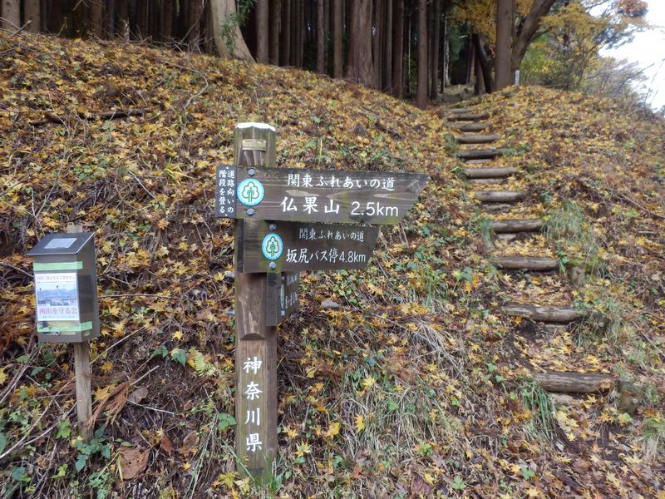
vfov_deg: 56.8
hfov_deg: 71.6
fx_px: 461
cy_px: 250
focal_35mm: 24
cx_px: 332
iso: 80
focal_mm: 4.2
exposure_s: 1/50
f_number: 3
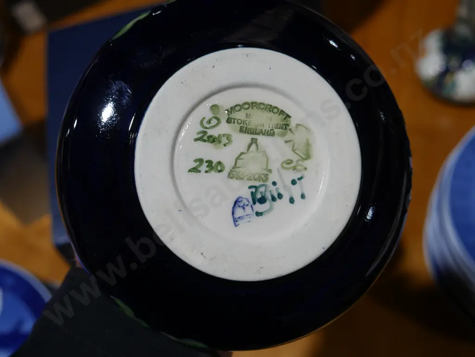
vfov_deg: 29.1
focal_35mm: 50
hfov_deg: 38.2
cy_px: 178
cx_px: 238
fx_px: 686
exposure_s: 1/80
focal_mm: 25
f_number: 5.3
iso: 200
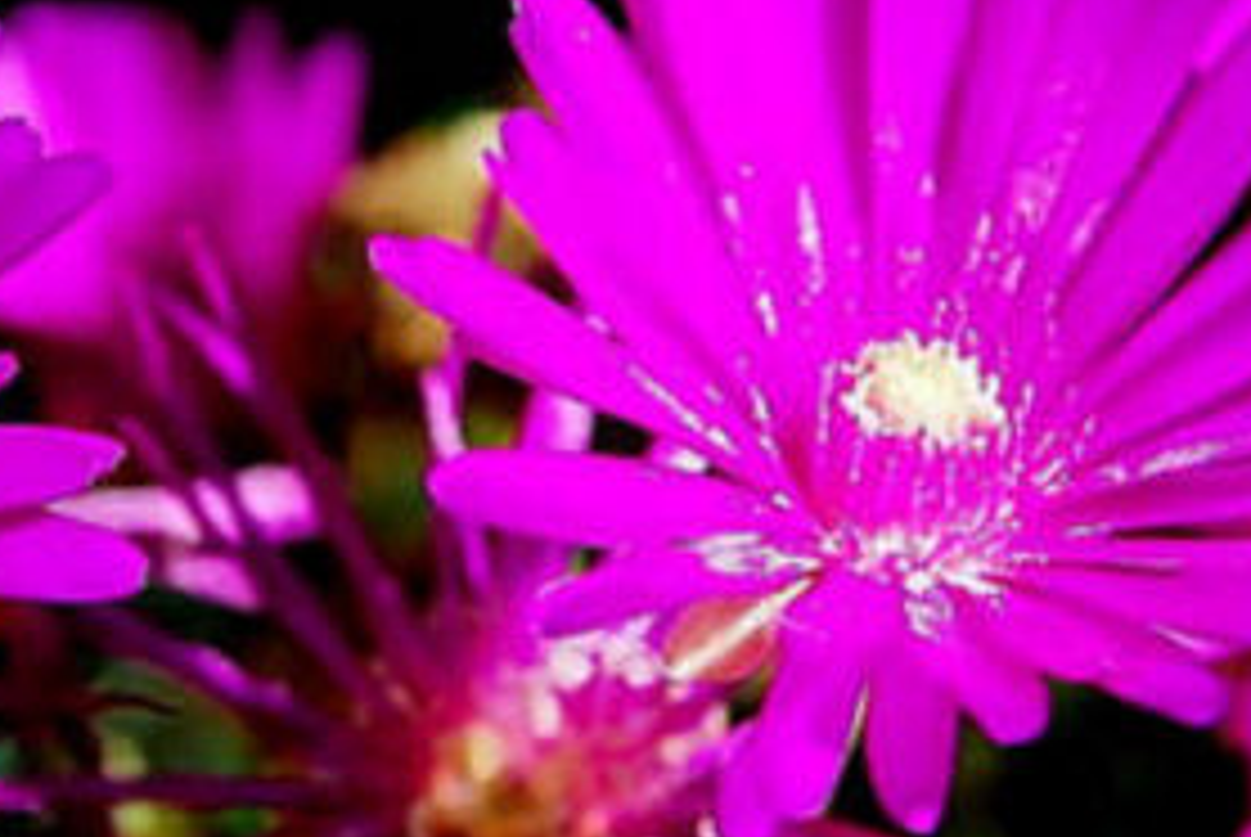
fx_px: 9253
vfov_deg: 5.2
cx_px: 284
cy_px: 243
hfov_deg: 7.7
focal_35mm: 266
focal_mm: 66
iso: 100
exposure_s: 1/100
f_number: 7.1
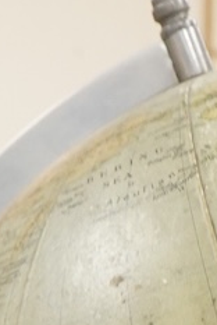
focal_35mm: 206
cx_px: 333
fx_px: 1857
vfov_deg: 9.0
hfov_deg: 6.6
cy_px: 780
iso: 4000
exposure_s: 1/100
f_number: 8
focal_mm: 28
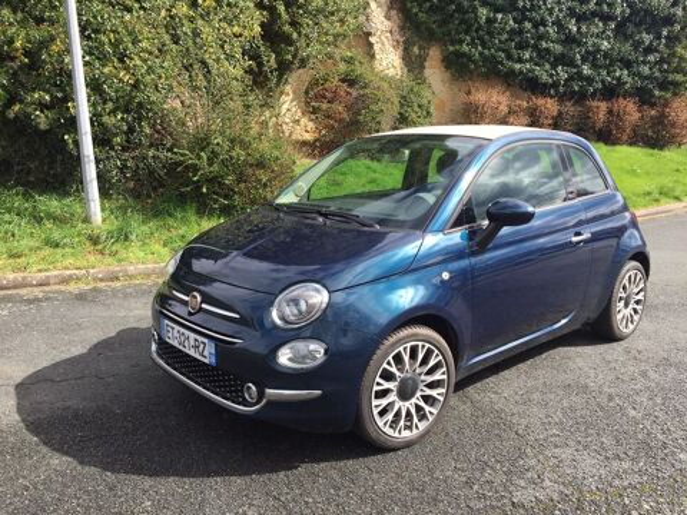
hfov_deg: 61.7
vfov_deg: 48.2
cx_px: 344
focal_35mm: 29
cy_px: 258
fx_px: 576
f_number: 2.2
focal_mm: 4.15
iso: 32
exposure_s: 1/879
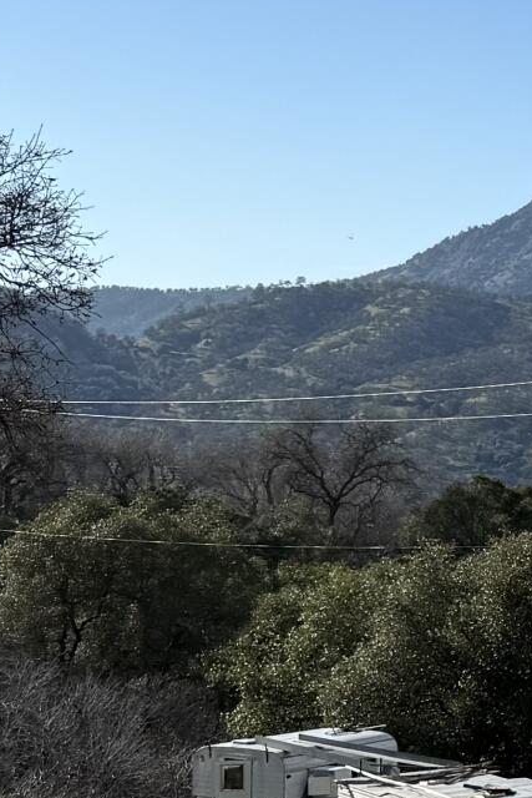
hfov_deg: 10.4
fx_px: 2592
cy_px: 414
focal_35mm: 117
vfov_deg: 17.5
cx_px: 1211
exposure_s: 1/6173
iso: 80
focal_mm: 6.76
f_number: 1.78
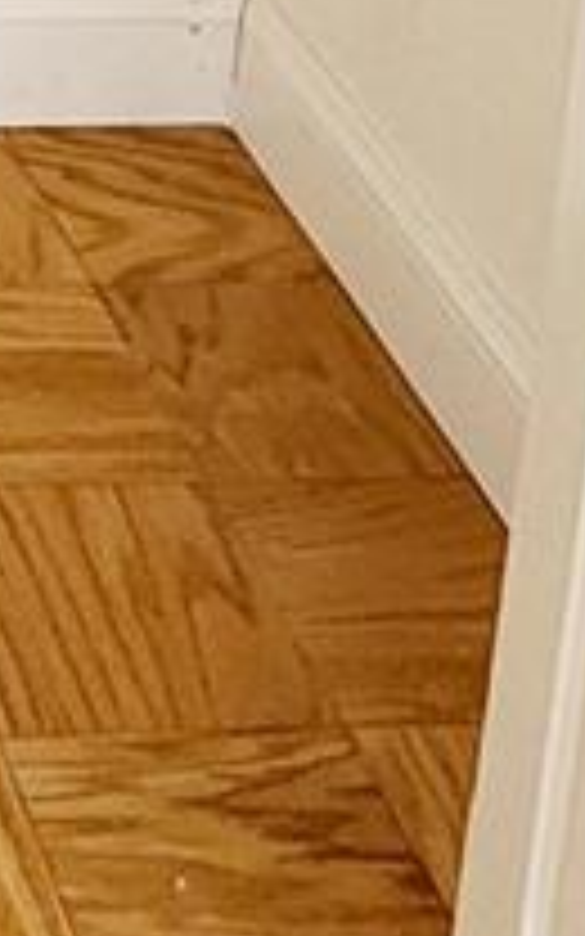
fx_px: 2602
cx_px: -788
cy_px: -936
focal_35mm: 102
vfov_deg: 15.9
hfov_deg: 11.0
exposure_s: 1/60.2
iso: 320
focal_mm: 2.2
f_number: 2.2
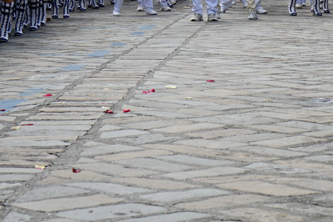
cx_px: 215
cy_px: -107
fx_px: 1554
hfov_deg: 12.2
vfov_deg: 8.0
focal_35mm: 168
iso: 100
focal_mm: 50
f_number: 10
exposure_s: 1/100
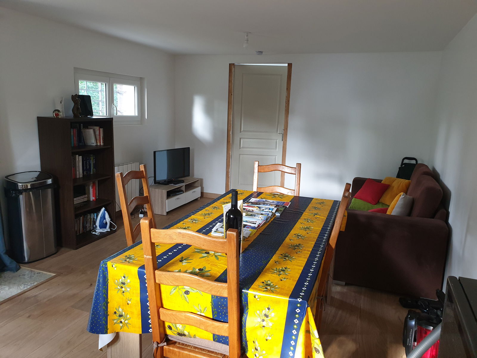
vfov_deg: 53.1
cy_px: 179
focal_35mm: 26
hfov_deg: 67.3
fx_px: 358
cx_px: 238
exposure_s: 1/23
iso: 250
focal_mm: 4.3
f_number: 2.4
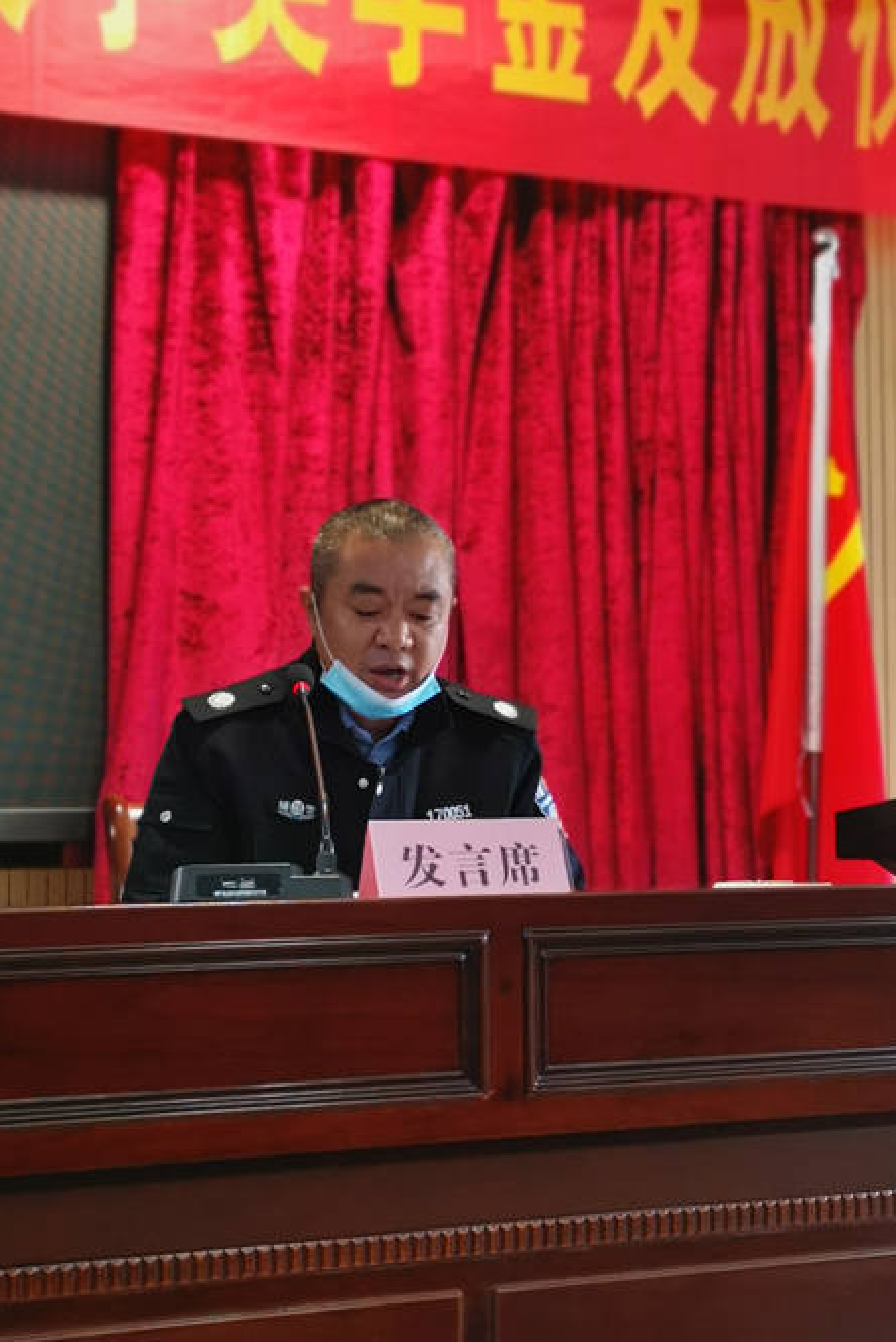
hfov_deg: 22.3
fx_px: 2275
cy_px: 627
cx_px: 507
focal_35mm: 61
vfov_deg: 32.9
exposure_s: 1/100
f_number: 1.8
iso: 320
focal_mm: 5.58
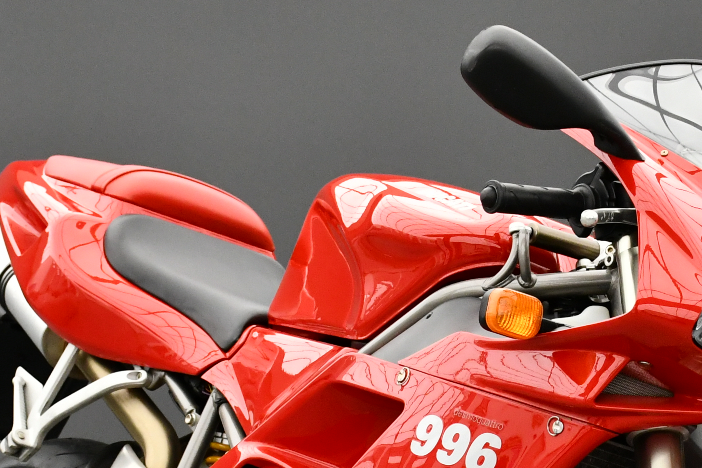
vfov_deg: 9.3
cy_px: 503
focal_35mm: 146
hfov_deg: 13.9
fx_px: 2847
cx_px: 620
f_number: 7.1
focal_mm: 35
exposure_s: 1/200
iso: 2000
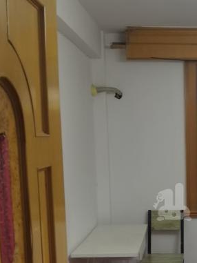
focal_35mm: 56
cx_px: 208
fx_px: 425
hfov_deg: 24.6
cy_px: 203
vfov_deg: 33.5
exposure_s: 1/50
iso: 250
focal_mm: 4.4
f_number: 1.8
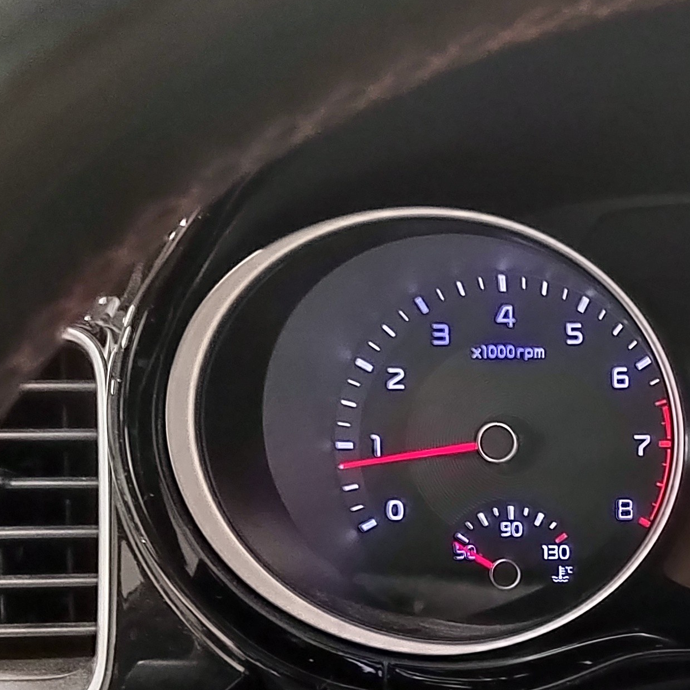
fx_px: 1691
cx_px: 863
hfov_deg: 21.2
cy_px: 622
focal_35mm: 75
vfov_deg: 22.5
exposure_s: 1/30
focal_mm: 5.52
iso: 4920
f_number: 1.9
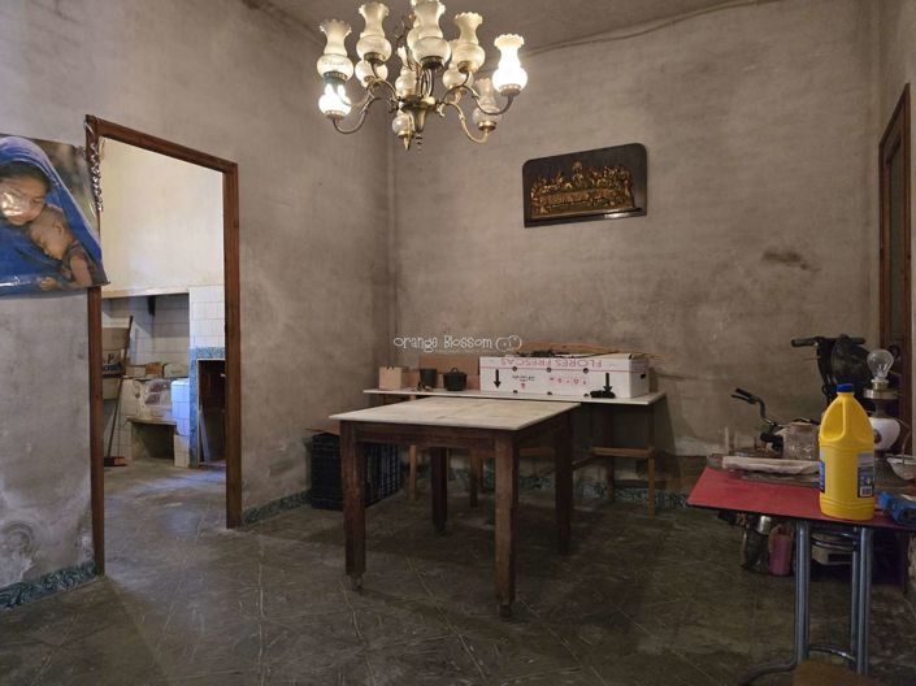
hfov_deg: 74.0
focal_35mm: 23
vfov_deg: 58.8
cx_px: 458
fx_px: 608
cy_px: 343
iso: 2000
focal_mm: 6.3
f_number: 1.7
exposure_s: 1/100
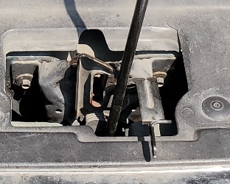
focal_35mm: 130
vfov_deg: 11.3
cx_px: 27
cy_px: -114
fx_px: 885
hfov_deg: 14.7
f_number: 1.5
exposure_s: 1/1667
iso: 50
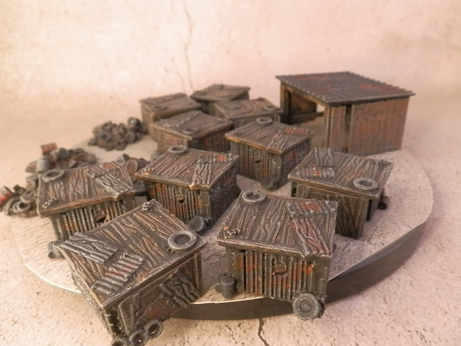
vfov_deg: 49.7
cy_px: 173
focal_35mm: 28
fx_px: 373
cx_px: 230
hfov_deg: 63.4
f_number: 3.1
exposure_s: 1/60
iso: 400
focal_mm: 5
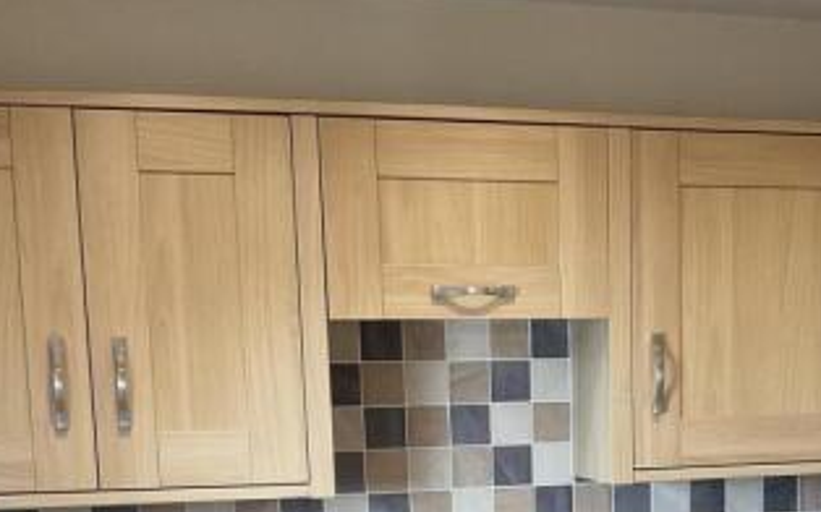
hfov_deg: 35.2
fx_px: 1275
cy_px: 563
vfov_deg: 21.6
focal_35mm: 57
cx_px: 579
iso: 50
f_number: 1.8
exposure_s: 1/50
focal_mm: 3
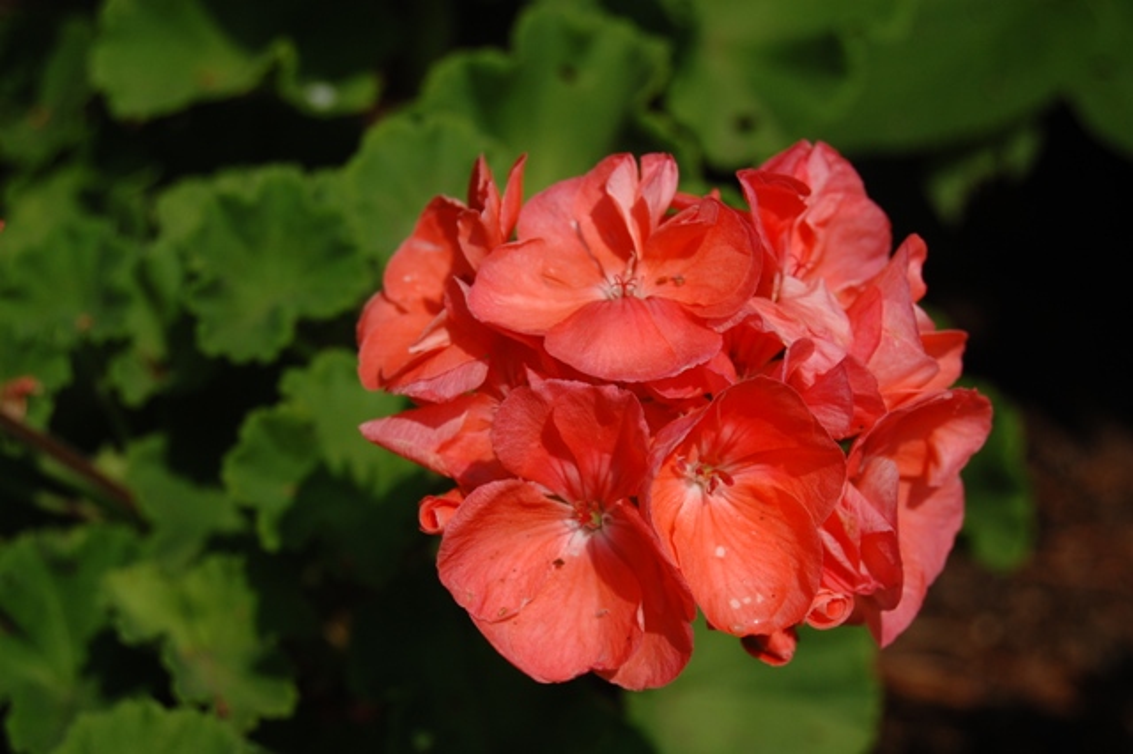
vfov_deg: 16.5
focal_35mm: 82
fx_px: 2595
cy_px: 377
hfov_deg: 24.6
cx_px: 566
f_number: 8
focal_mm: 55
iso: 200
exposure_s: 1/1000
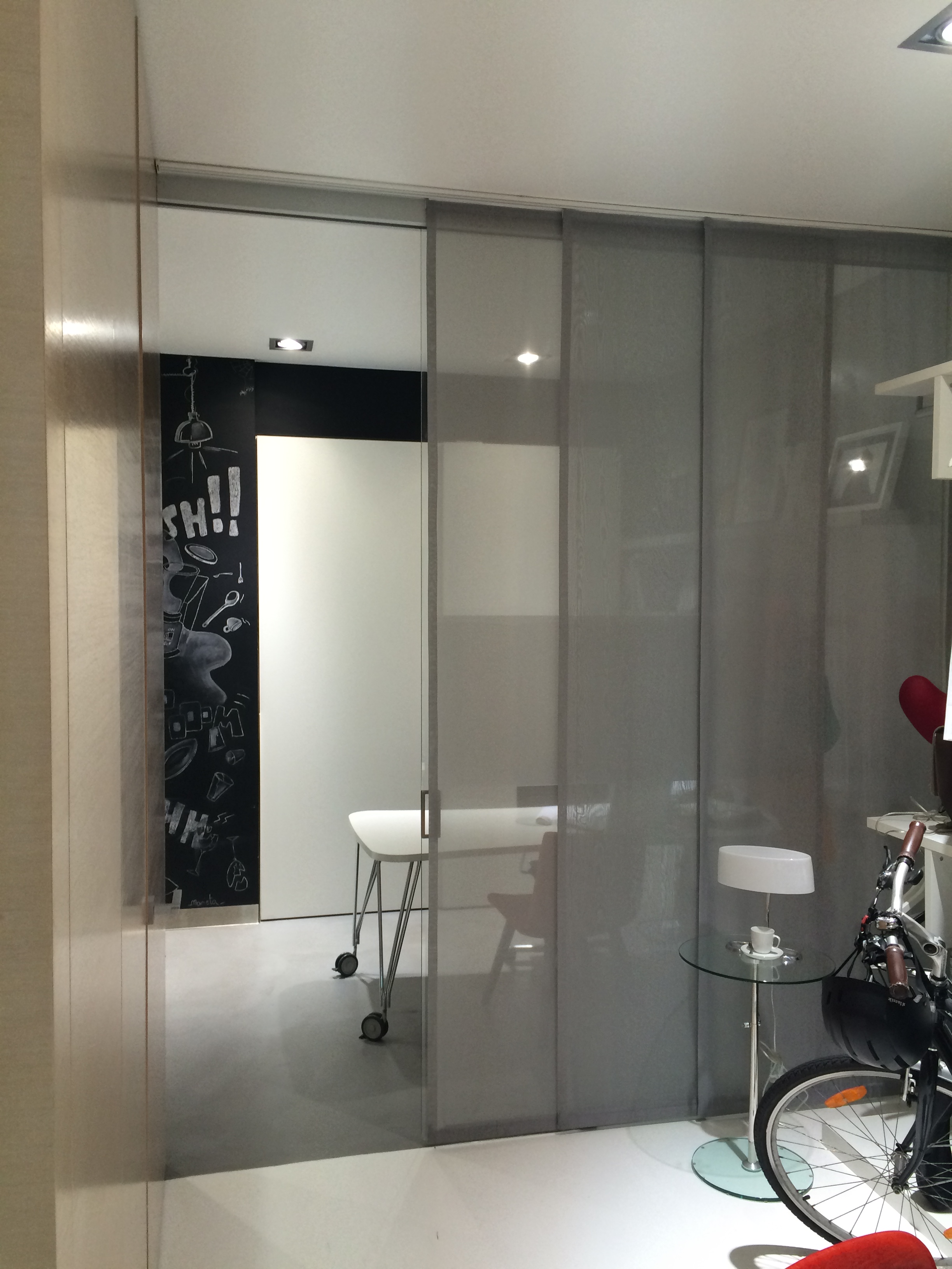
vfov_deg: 61.7
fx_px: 1063
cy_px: 634
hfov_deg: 48.2
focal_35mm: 29
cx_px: 476
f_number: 2.2
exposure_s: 1/30
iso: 80
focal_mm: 4.15
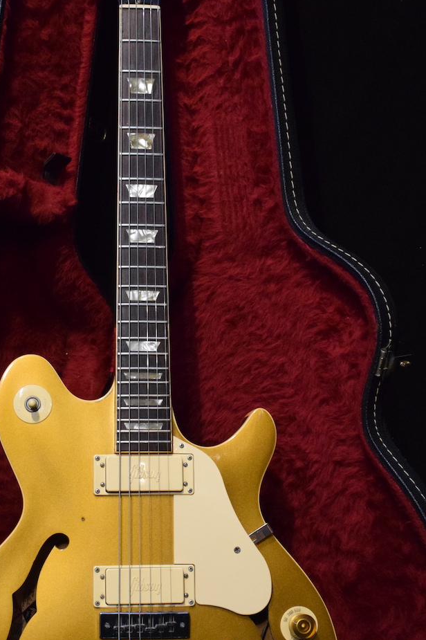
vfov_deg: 27.7
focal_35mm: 73
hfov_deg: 18.6
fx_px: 1297
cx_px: 142
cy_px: 382
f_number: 4.2
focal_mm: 30
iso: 3600
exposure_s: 1/60
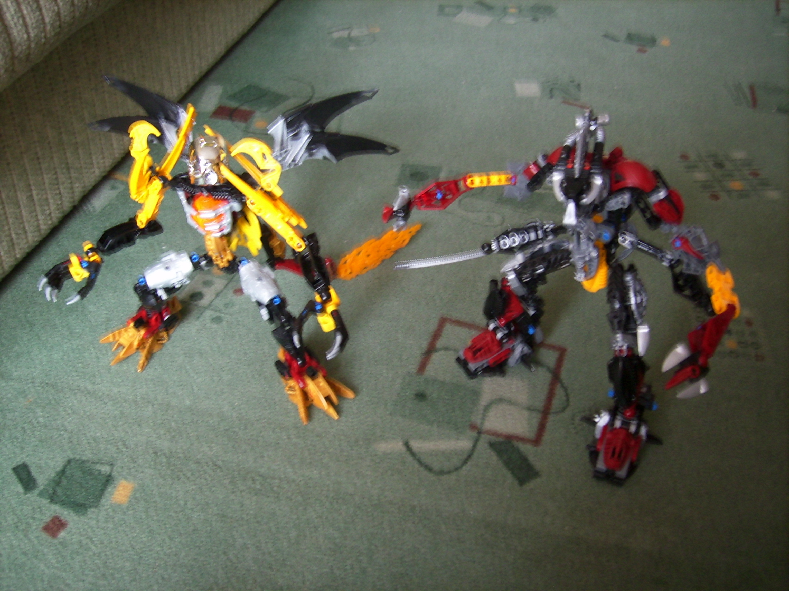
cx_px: 394
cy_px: 296
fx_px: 729
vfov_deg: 44.2
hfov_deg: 56.8
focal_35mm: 32
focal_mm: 5.99
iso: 50
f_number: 2.8
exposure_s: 1/2
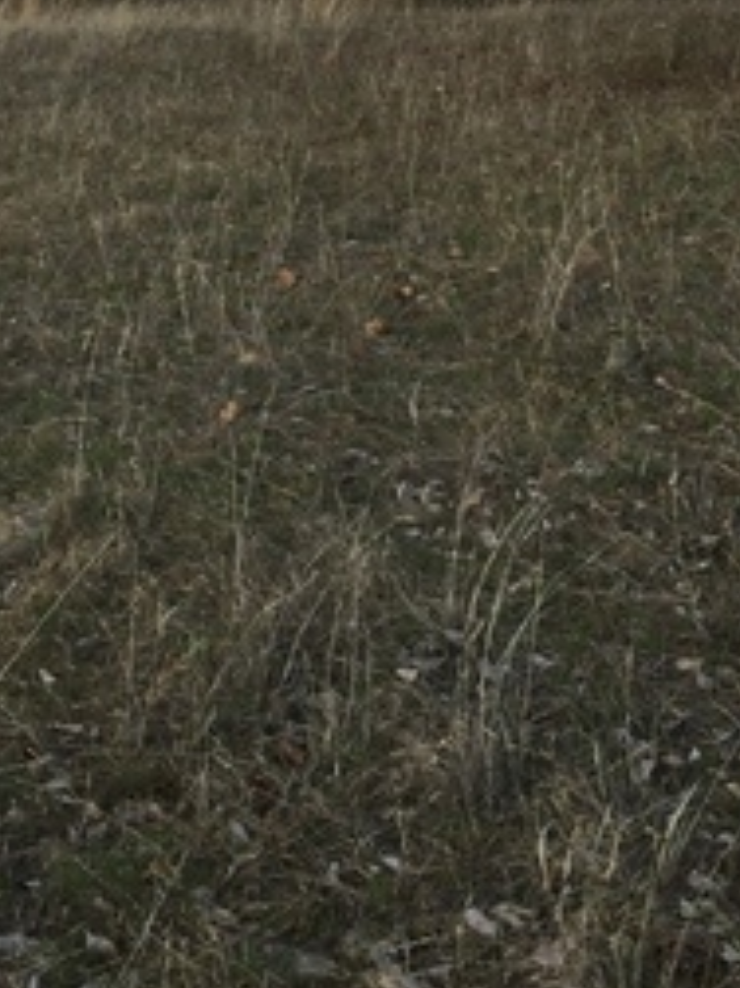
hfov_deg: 21.9
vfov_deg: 27.3
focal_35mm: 67
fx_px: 1911
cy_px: 0
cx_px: 329
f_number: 2.2
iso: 32
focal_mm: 4.15
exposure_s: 1/565
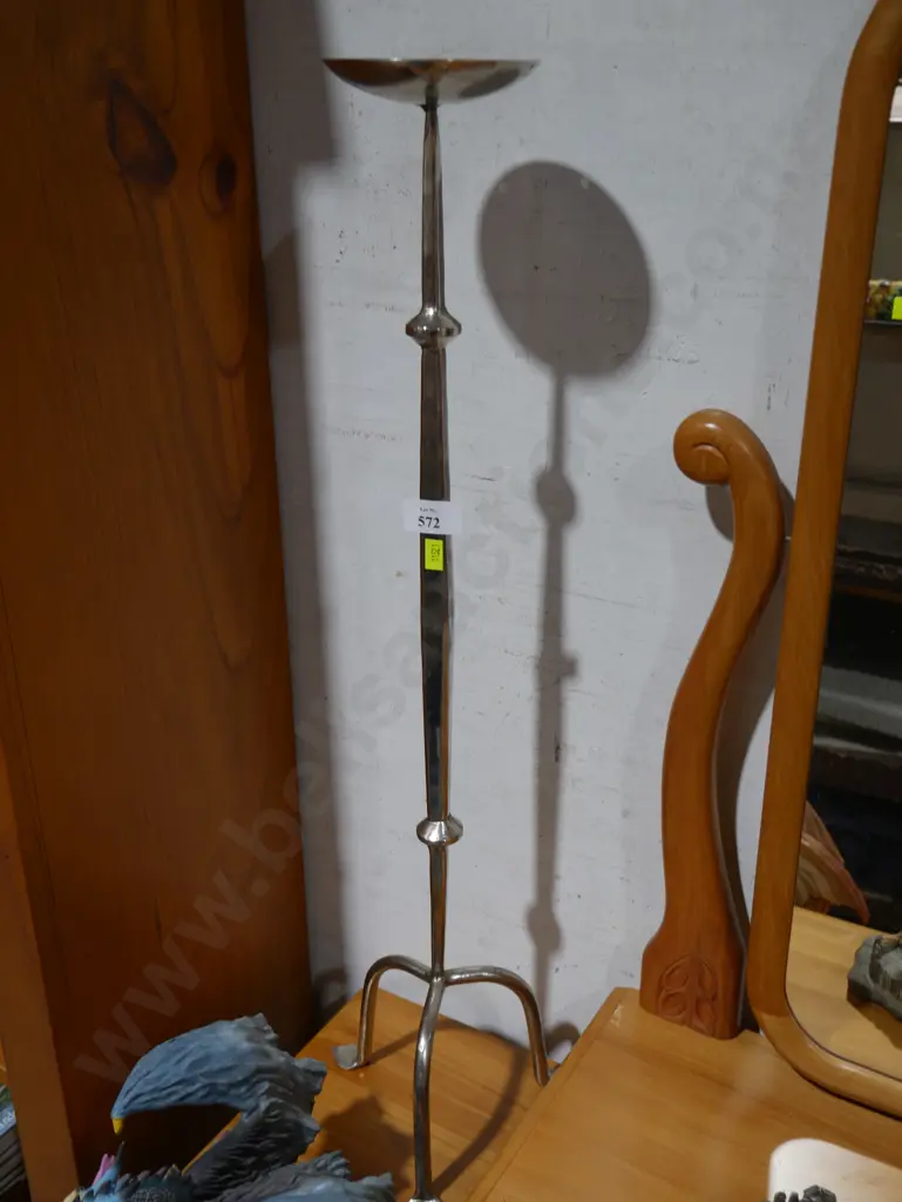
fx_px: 1250
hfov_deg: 39.7
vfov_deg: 51.3
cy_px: 601
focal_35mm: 36
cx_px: 451
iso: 250
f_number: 4
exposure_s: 1/60
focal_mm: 18
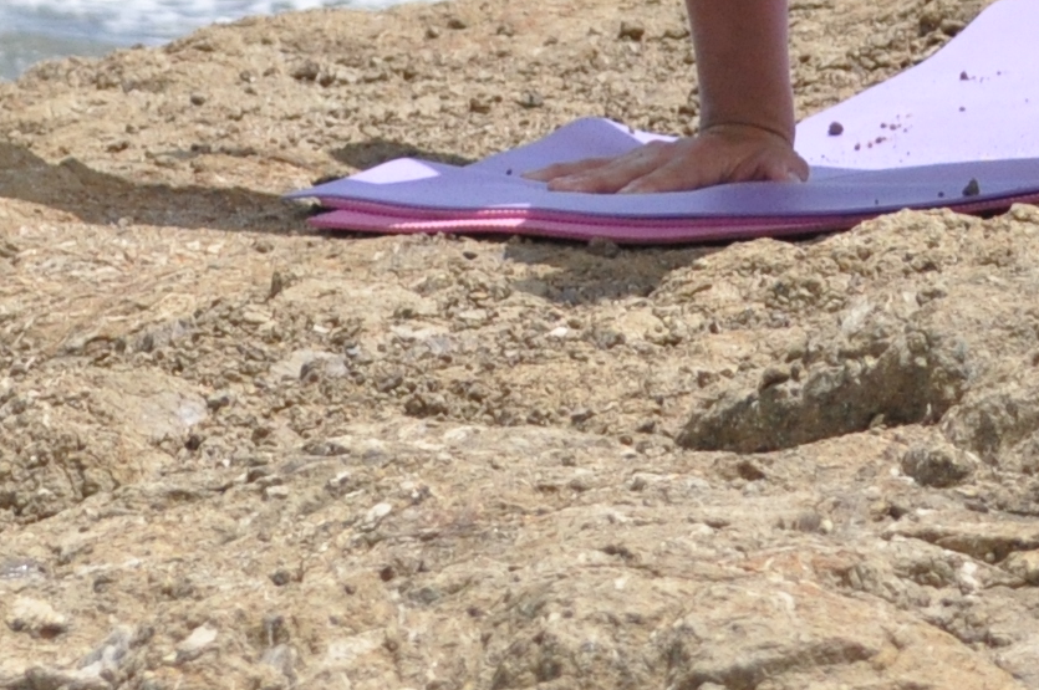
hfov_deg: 7.6
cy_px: -685
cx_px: 754
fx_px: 7772
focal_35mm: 270
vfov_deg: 5.0
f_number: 5.6
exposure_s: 1/4000
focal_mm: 35
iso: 800
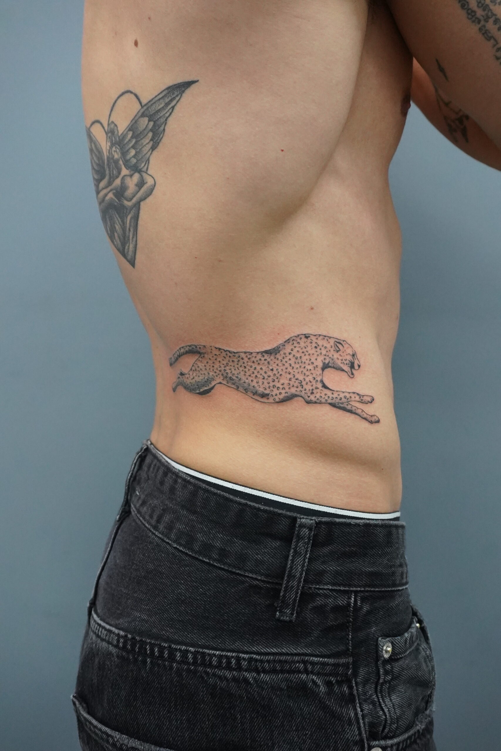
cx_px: 250
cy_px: 376
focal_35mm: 36
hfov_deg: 36.9
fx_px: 751
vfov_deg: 53.1
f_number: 5.6
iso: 5000
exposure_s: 1/320
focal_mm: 24
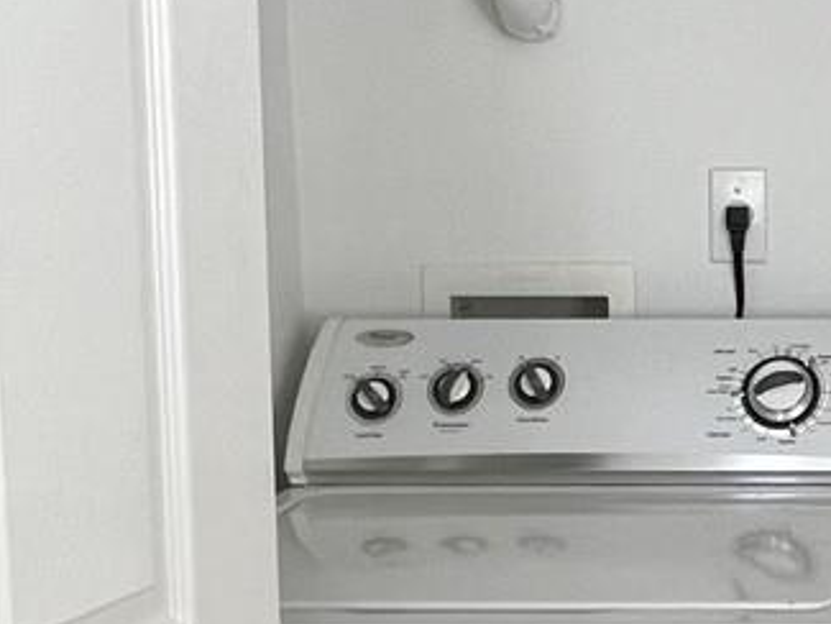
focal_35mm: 64
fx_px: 1537
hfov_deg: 27.4
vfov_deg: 22.9
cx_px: 938
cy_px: 331
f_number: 1.8
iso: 200
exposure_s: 1/120
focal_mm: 1.57
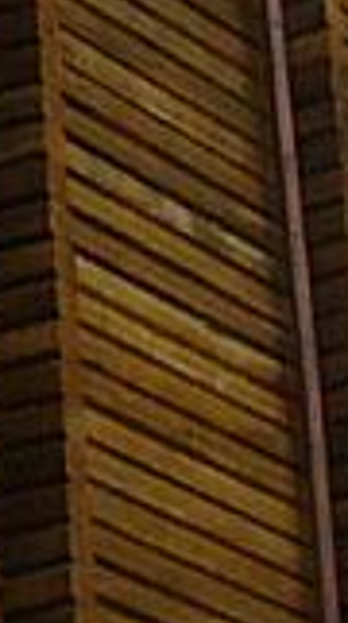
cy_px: -608
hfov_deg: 3.5
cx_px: -913
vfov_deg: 6.2
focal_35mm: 337
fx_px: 5555
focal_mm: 6
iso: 100
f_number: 5.2
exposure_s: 1/160
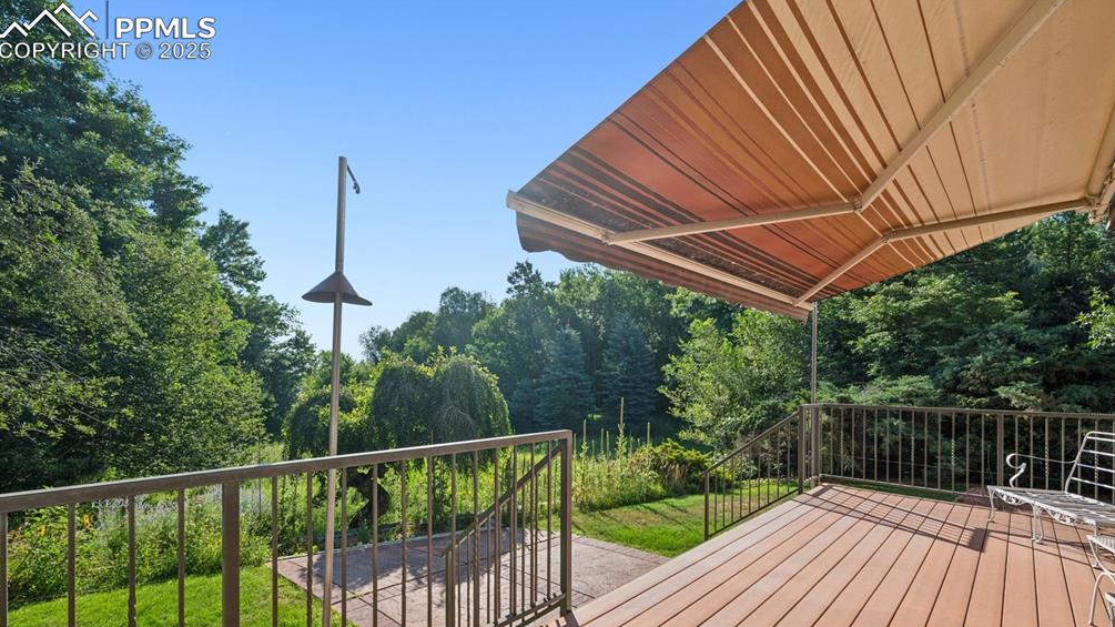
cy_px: 376
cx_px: 561
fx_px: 473
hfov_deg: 99.4
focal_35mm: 16
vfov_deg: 66.4
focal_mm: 15
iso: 400
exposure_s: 1/320
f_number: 9
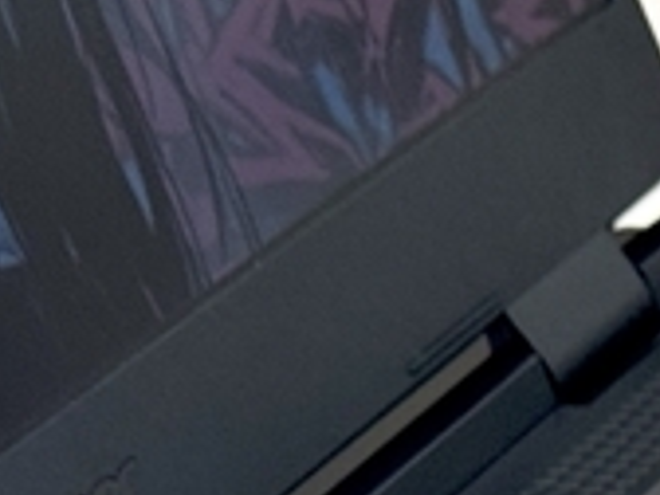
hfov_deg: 8.5
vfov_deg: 6.3
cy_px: 1072
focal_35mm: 228
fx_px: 4347
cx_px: 900
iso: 100
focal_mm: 6.76
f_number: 1.78
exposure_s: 1/105
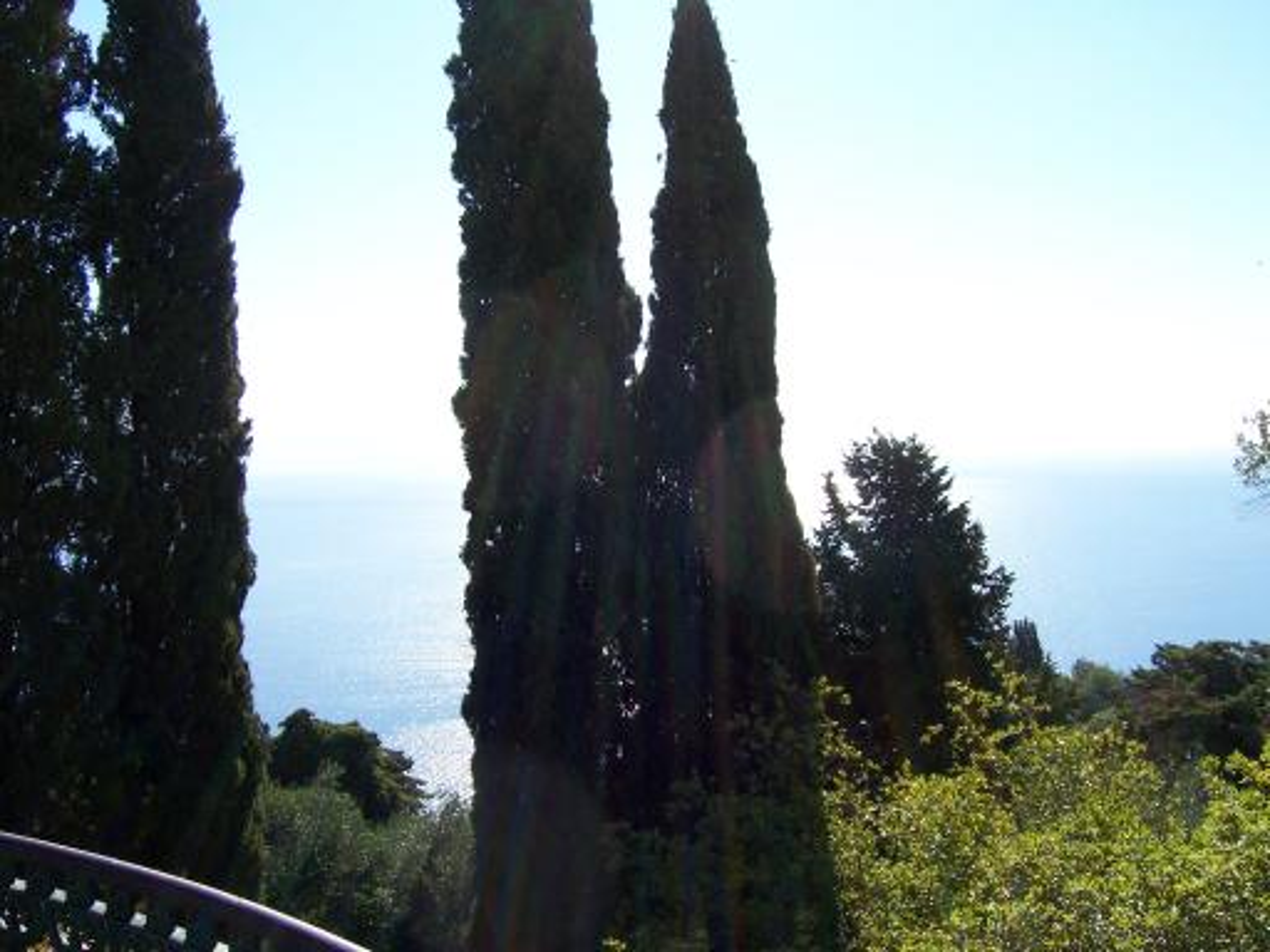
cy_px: 476
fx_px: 1321
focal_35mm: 36
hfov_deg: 51.4
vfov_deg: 39.7
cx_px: 635
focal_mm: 6
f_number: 4.8
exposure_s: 1/350
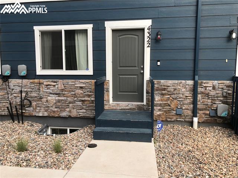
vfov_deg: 49.7
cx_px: 119
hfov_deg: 63.5
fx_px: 192
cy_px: 89
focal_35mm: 28
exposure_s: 1/248
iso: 20
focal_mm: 3.99
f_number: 1.8
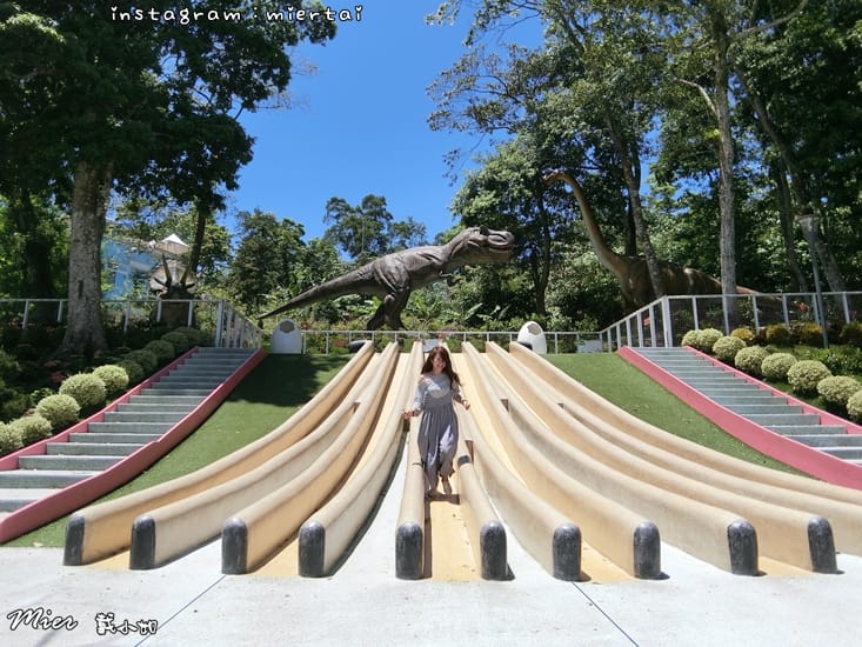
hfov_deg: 79.0
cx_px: 431
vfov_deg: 63.5
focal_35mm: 21
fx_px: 523
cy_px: 324
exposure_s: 1/1600
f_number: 2.8
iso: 80
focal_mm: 4.58
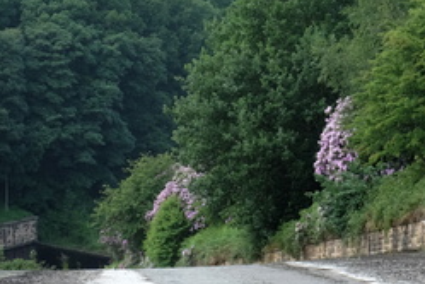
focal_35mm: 127
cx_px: 171
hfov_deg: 16.1
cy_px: 133
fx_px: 1499
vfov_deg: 10.8
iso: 200
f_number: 5.6
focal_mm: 26.5
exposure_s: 1/150
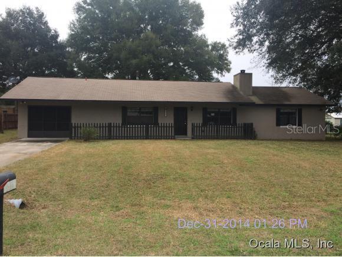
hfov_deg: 61.6
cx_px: 171
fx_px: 287
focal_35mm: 29
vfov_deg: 48.3
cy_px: 128
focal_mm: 4.15
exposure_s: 1/540
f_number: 2.2
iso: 32
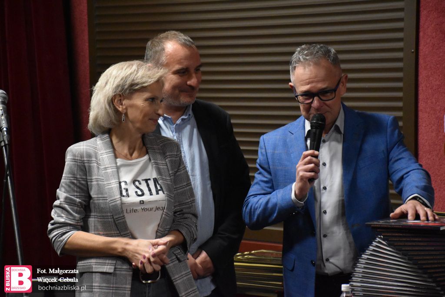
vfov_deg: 12.2
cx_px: 222
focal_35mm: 112
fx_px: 1391
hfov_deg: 18.2
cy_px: 148
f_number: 5
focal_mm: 75
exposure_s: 1/125
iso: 6400
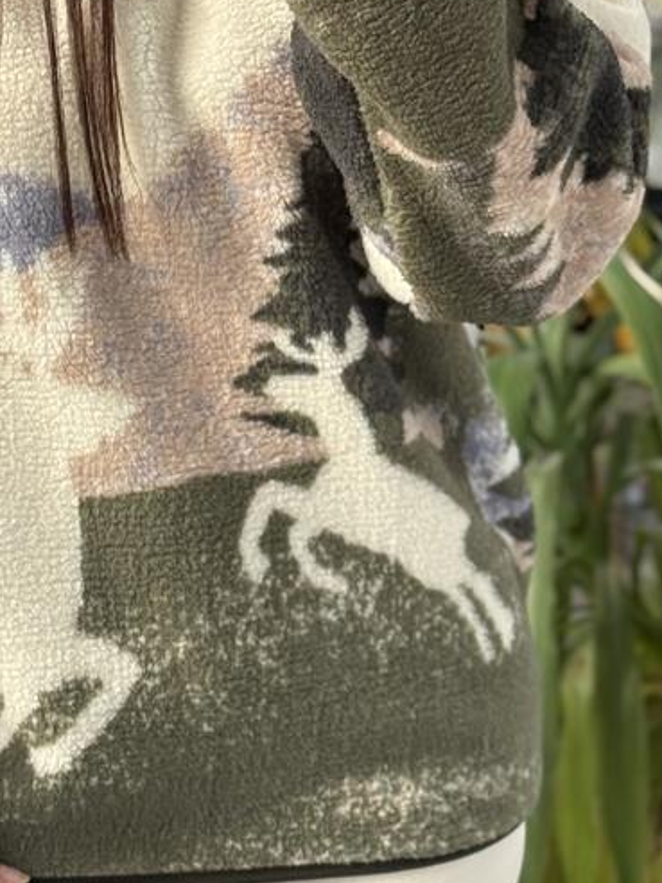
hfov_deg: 11.4
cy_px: 137
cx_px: 208
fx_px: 3315
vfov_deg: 15.0
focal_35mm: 130
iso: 80
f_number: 1.78
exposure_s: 1/458
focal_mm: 6.76
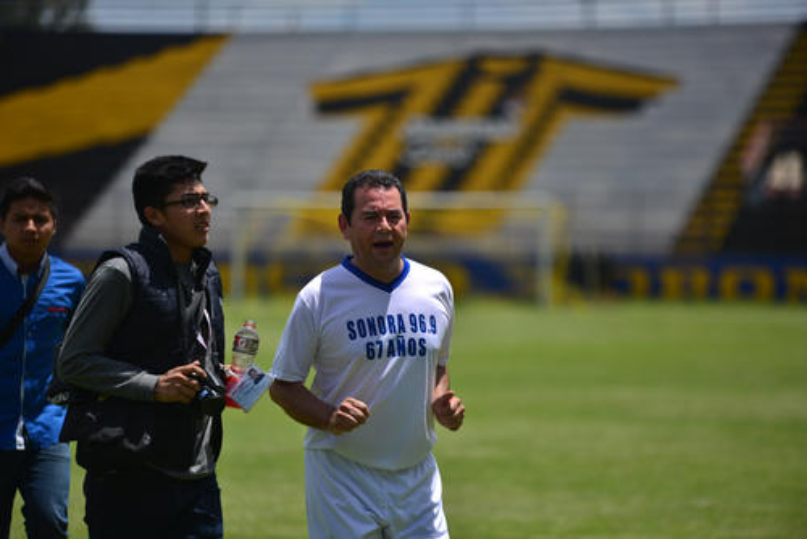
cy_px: 270
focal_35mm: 200
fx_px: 4486
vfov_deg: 6.9
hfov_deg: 10.3
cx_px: 404
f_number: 3.2
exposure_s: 1/1600
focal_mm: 200
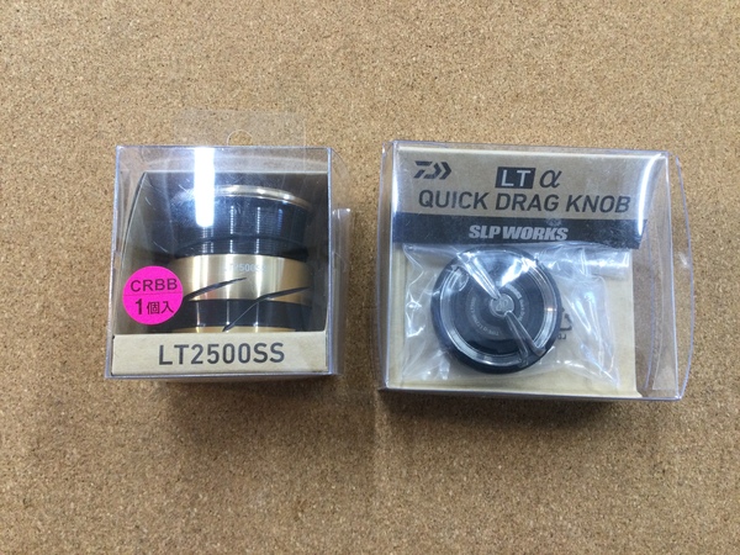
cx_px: 370
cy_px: 278
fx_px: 663
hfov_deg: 58.4
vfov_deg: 45.4
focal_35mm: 31
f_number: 2.4
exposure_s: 1/30
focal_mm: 3.3
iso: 80
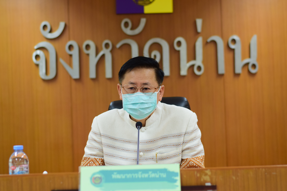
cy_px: 96
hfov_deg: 27.0
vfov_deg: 18.2
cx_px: 144
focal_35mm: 75
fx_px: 598
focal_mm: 50
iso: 1000
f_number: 2.5
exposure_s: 1/320
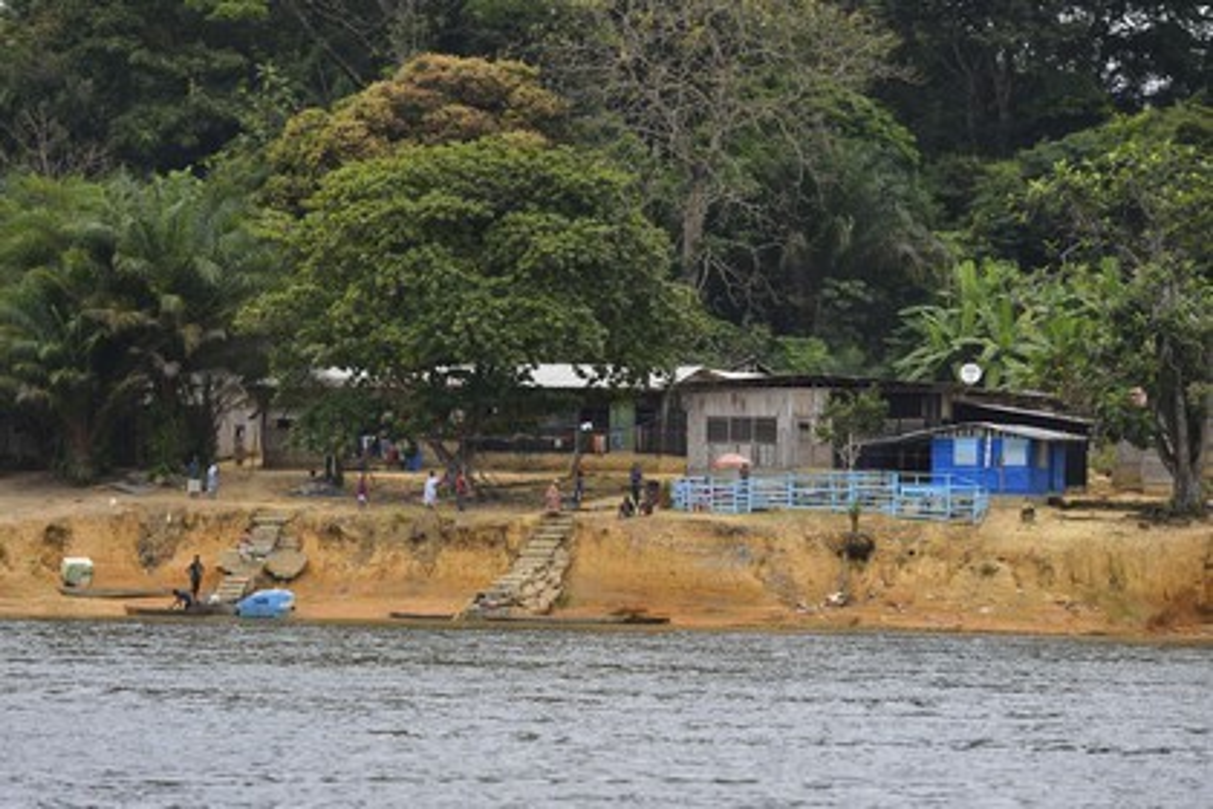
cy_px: 404
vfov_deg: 8.6
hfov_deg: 12.8
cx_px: 606
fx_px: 5391
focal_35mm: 160
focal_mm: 160
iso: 1600
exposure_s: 1/1000
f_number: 4.5
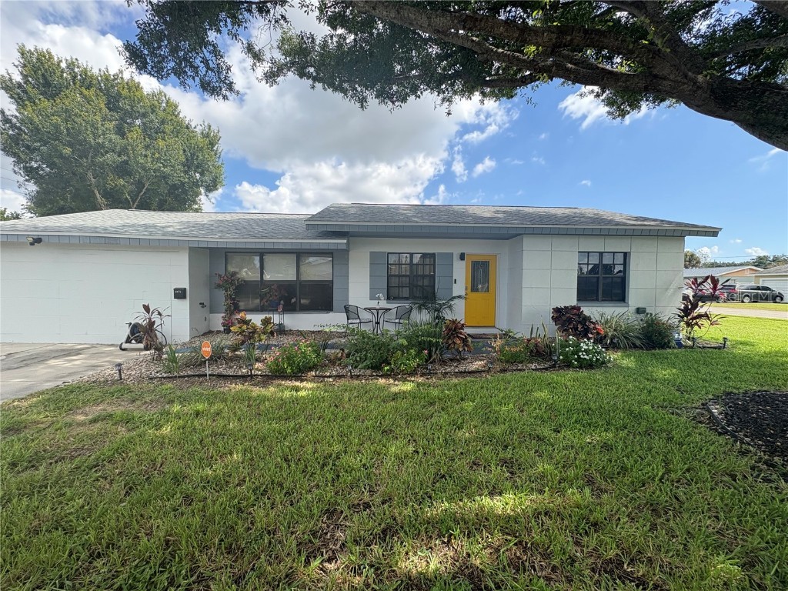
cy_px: 296
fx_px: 319
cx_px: 394
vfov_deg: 85.7
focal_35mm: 14
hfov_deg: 102.1
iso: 64
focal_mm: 2.22
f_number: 2.2
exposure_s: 1/669
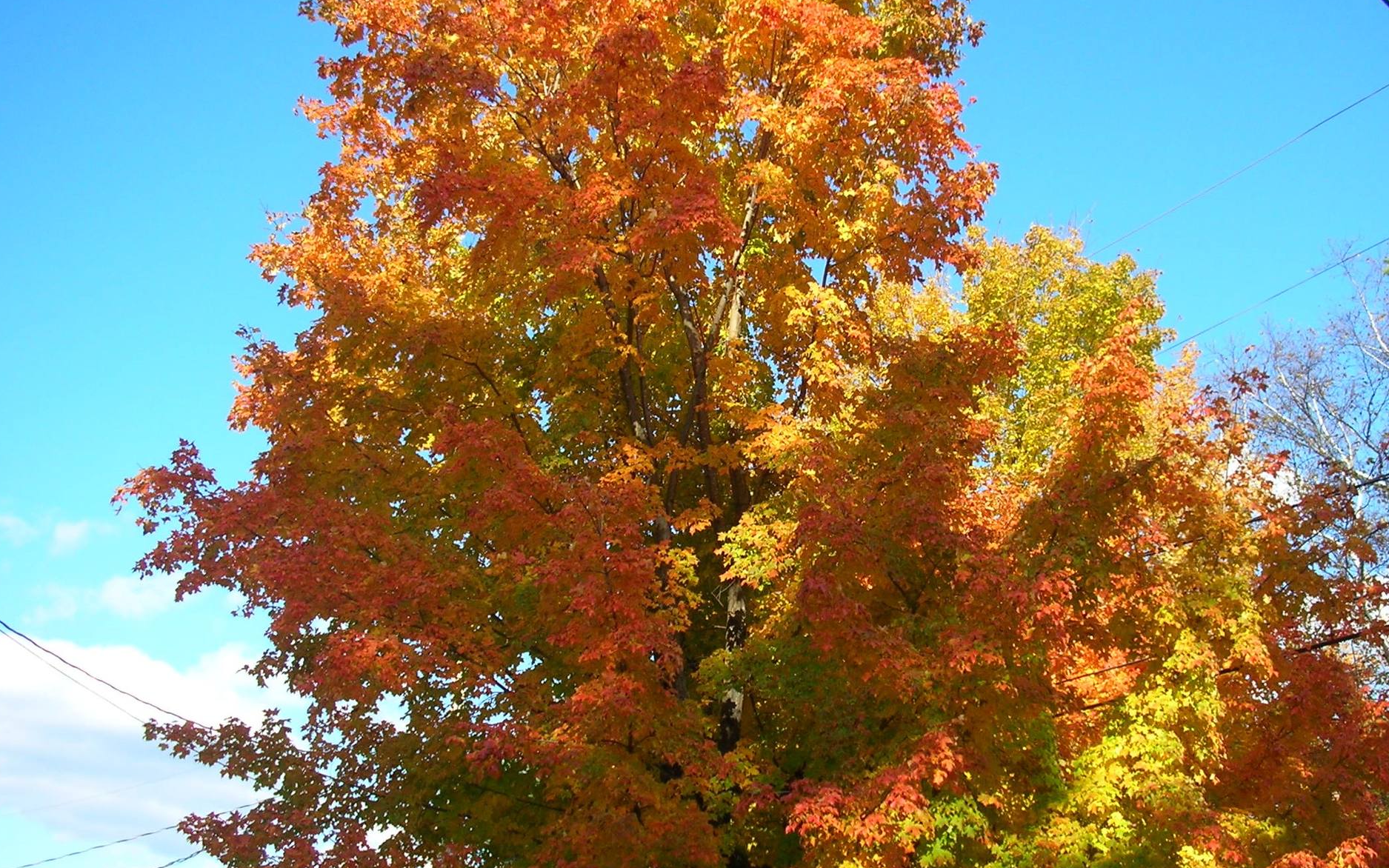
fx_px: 1439
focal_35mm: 38
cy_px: 502
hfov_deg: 51.5
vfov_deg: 33.5
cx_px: 701
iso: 50
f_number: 8.5
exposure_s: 1/38.1
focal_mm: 5.8
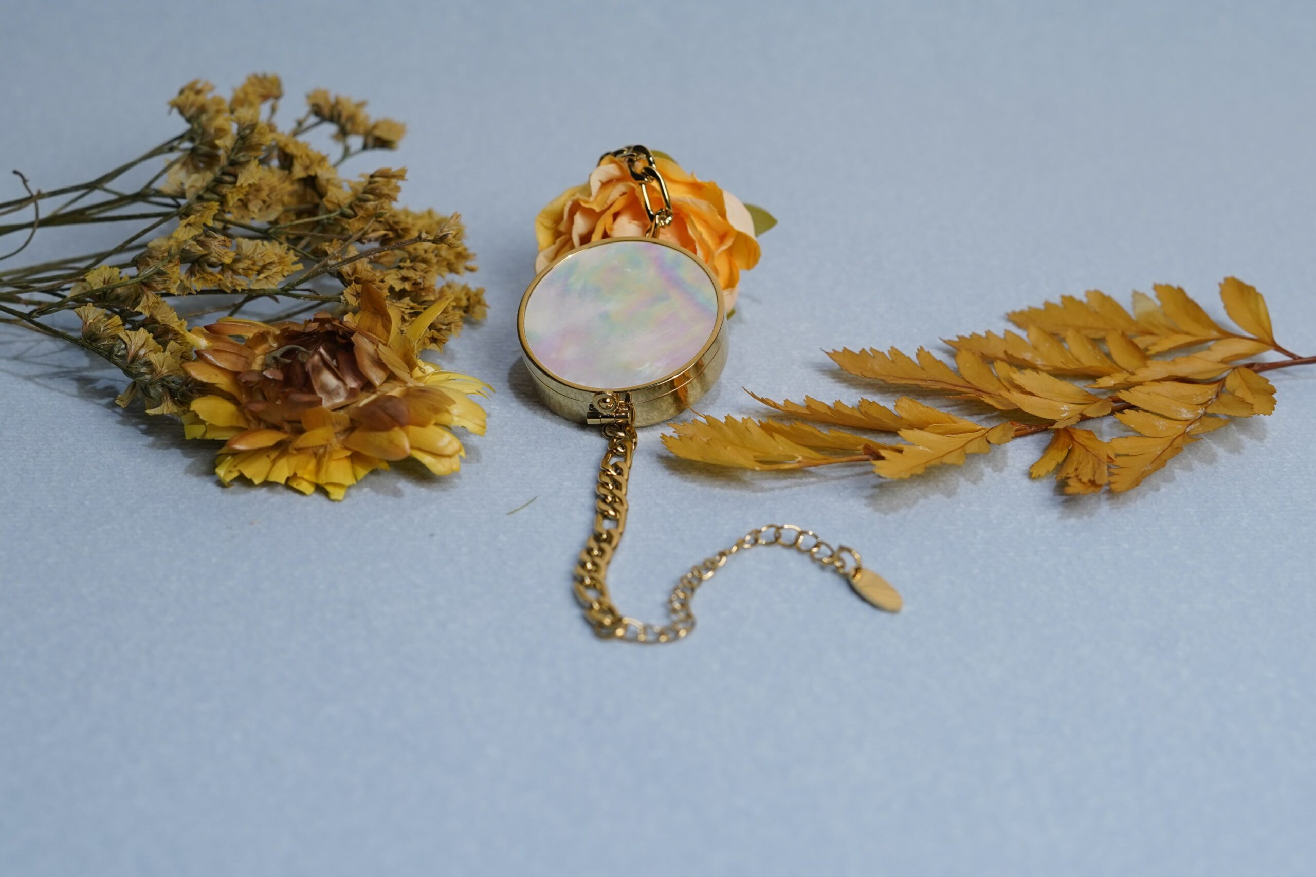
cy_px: 438
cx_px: 658
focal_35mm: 75
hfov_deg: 27.0
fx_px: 2742
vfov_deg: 18.2
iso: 500
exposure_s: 1/100
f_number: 5.6
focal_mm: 50
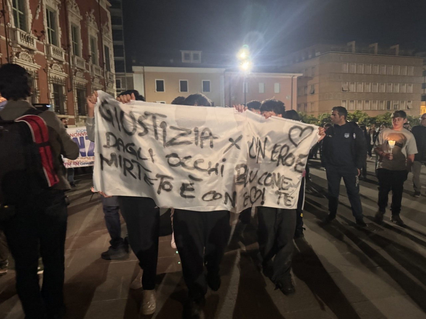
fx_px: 295
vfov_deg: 56.8
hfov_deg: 71.6
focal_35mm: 24
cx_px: 213
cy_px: 160
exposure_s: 1/60
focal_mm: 6.76
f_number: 1.78
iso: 640
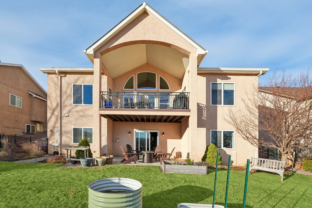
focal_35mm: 15
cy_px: 104
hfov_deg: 100.4
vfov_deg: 77.3
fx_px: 130
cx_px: 156
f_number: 8
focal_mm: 10
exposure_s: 1/800
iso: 800
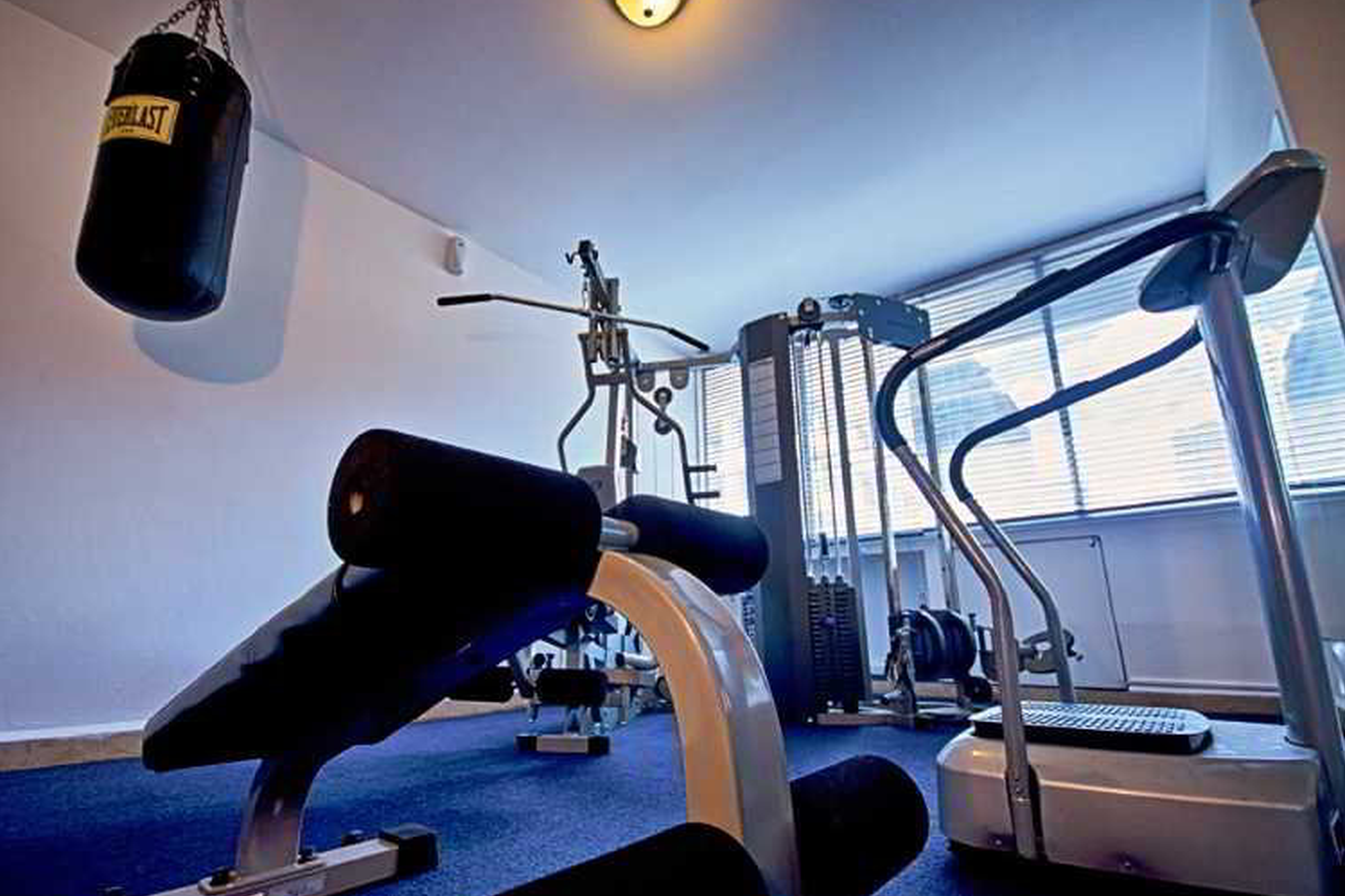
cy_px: 465
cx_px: 657
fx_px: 598
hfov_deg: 96.7
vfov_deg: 73.7
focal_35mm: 16
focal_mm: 10
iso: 400
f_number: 4
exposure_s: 1/50
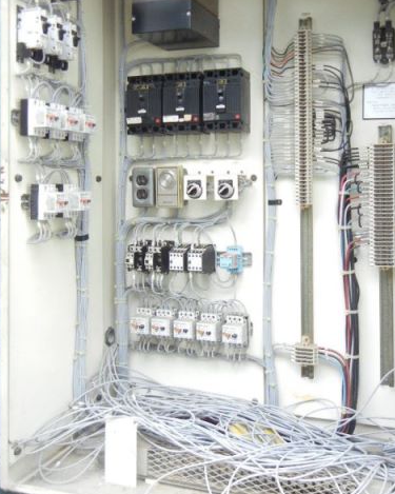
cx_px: 220
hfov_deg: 37.3
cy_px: 181
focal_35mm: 40
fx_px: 585
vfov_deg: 45.4
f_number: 3.5
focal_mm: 5.4
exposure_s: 1/30
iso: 216
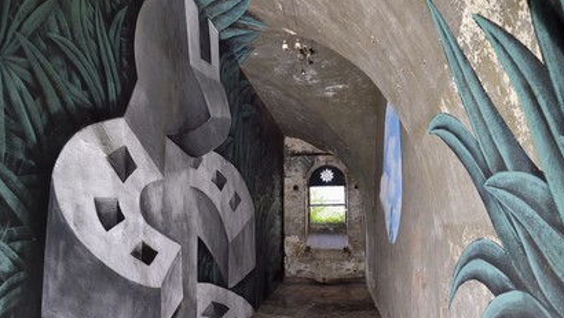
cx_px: 287
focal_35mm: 29
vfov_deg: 40.2
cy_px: 162
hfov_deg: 66.0
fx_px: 434
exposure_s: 1/10
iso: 3200
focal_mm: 27
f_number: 6.3
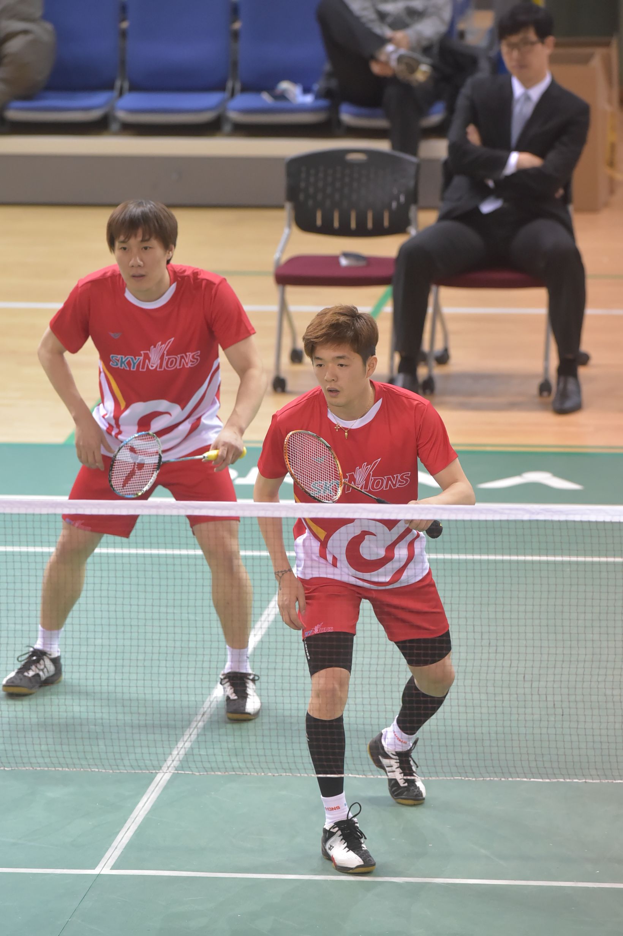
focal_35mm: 300
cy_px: 468
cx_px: 312
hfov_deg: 4.6
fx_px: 7796
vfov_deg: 6.9
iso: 8000
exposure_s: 1/500
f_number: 6.3
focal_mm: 300
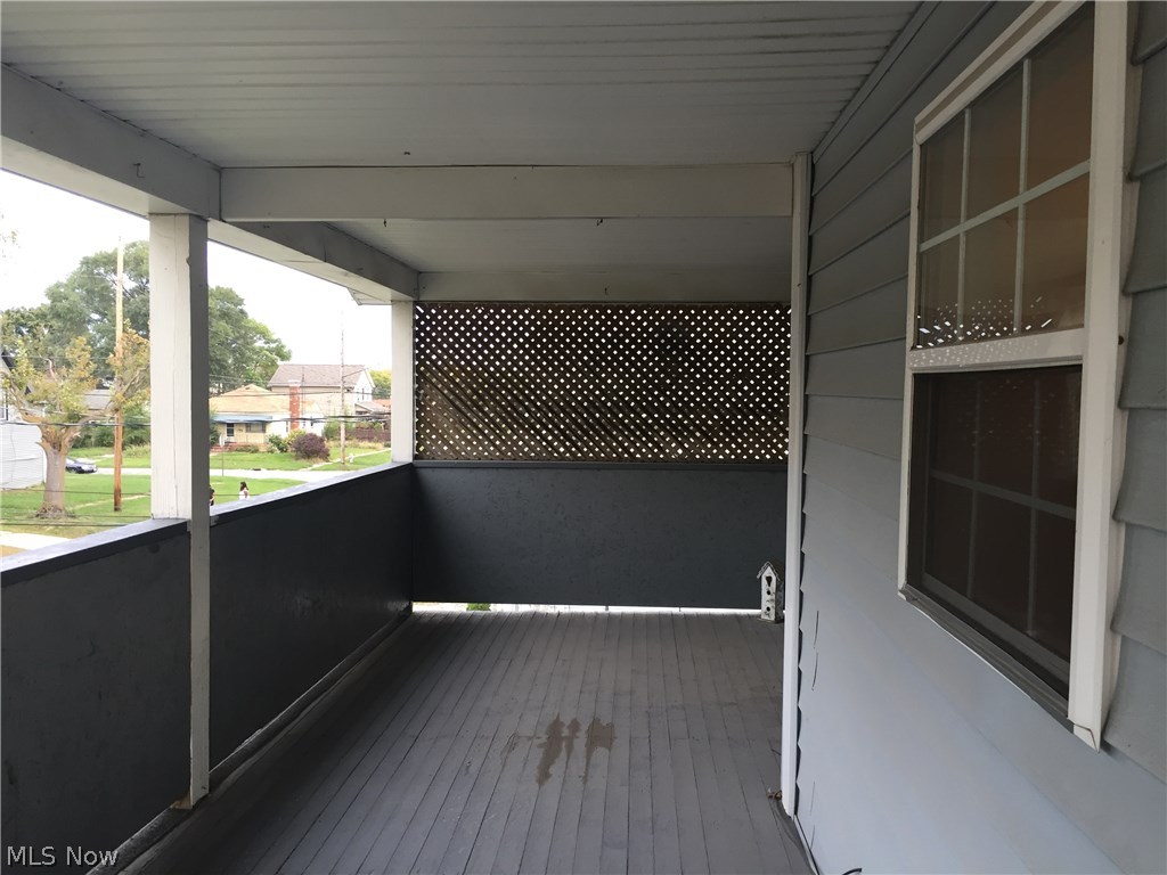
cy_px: 438
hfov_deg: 61.7
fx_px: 978
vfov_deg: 48.2
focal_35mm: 29
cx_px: 584
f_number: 2.2
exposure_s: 1/40
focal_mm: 4.15
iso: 32
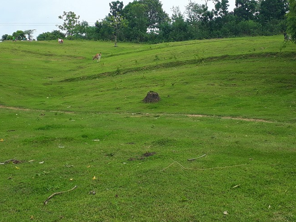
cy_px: 58
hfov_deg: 37.5
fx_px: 436
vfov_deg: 28.2
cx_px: 151
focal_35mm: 51
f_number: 1.9
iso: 40
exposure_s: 1/259
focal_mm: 3.6
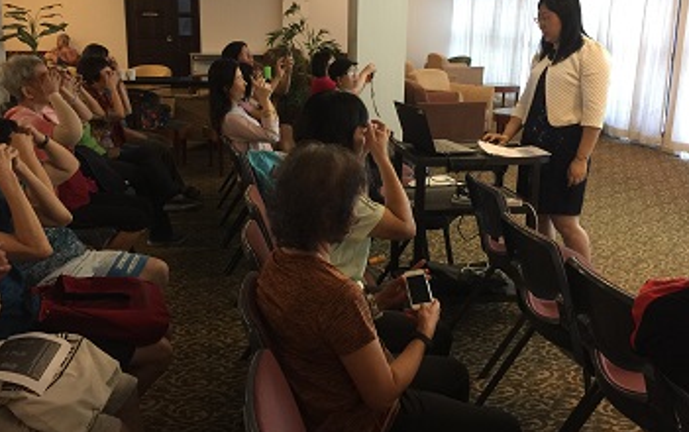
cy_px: 175
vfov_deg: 36.2
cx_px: 328
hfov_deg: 55.3
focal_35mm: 35
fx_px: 658
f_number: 2.2
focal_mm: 4.15
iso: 100
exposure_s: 1/10
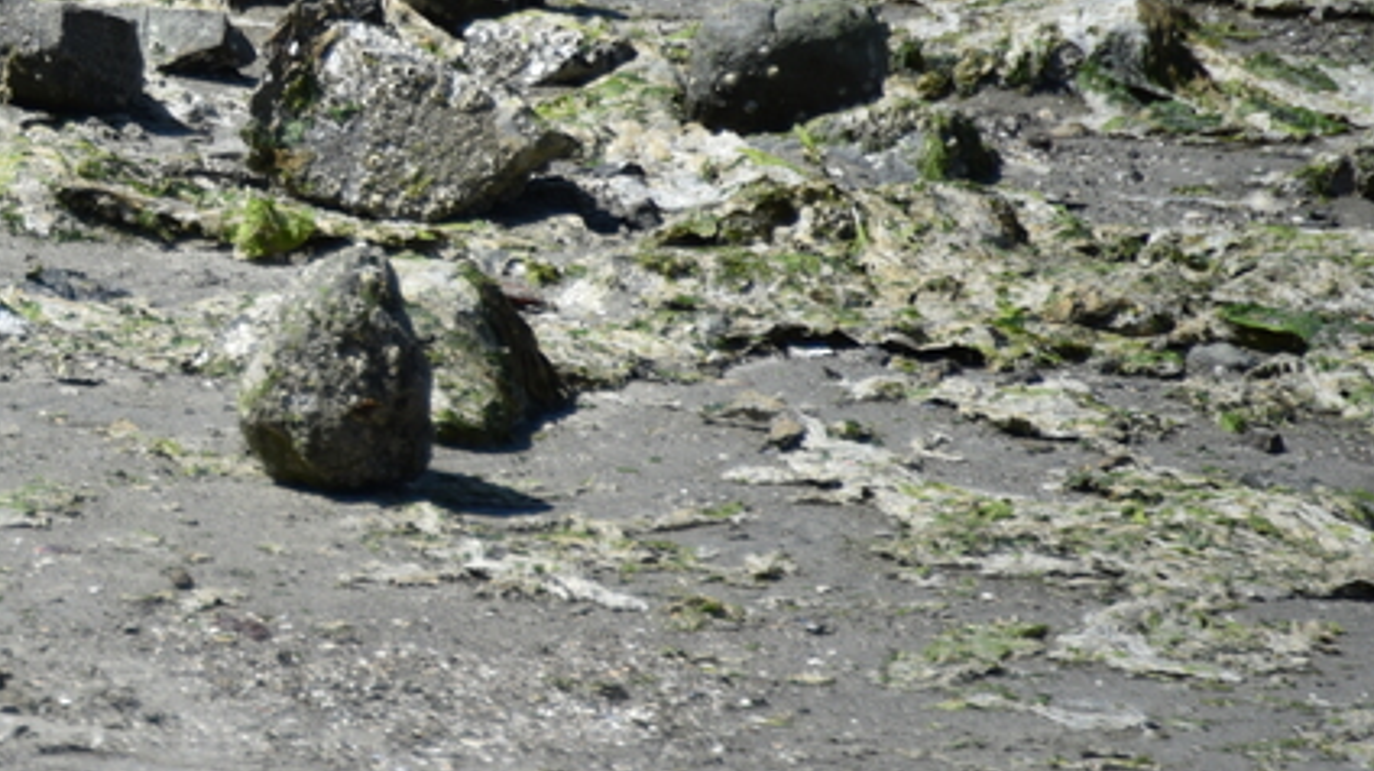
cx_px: -587
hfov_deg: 2.3
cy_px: -146
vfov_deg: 1.3
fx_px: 34594
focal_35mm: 950
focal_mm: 300
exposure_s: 1/640
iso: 125
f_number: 5.6
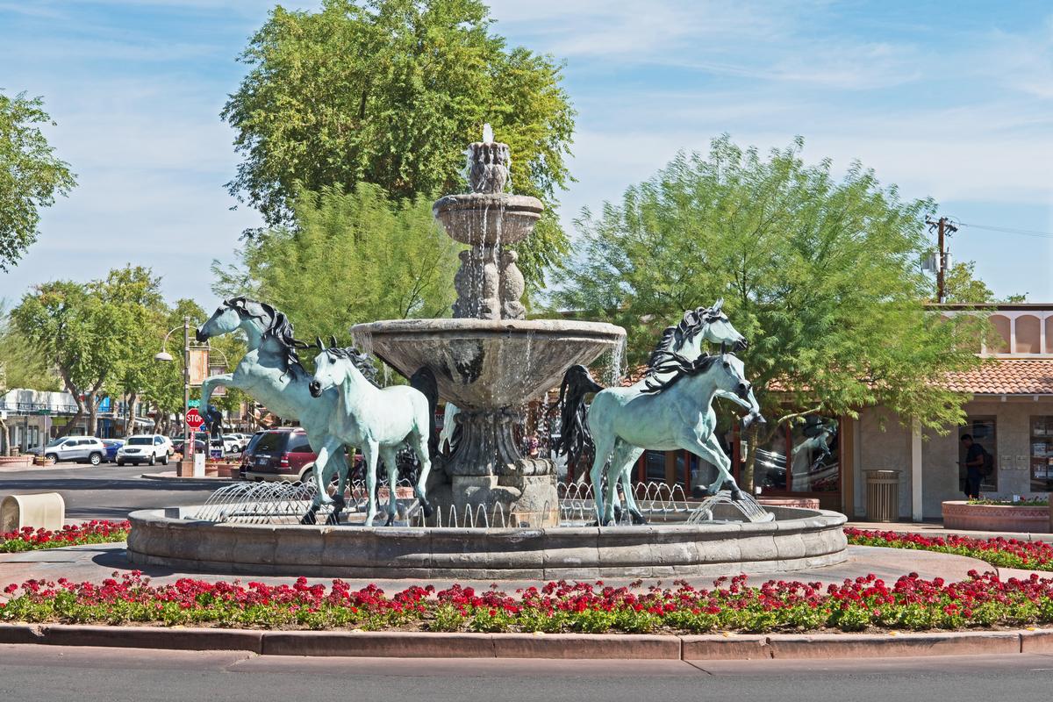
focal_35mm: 68
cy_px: 351
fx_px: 1974
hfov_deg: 29.9
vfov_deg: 20.2
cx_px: 526
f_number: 10
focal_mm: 45
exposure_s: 1/200
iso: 100
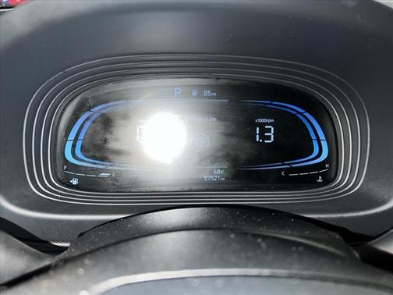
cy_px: 148
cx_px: 196
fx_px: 295
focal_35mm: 26
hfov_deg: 67.3
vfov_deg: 53.1
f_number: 1.5
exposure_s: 1/22
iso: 32
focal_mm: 5.7
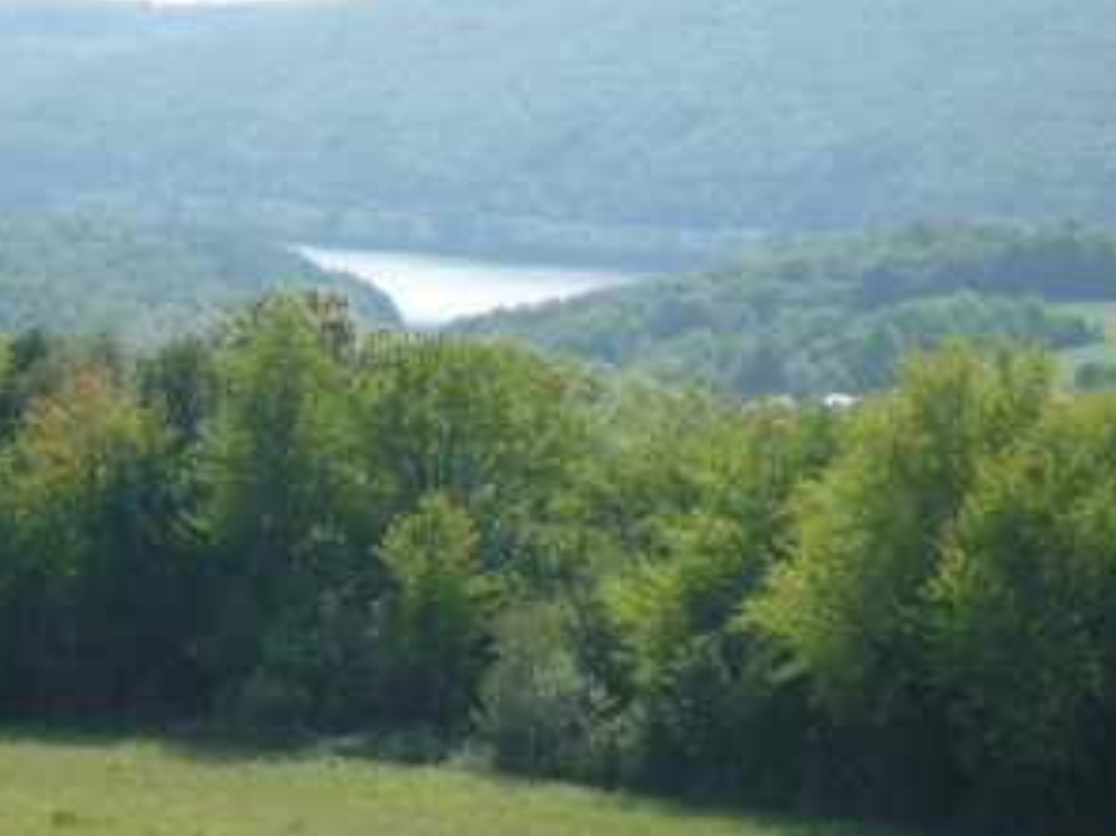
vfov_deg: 9.0
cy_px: 333
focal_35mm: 165
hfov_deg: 12.0
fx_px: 5317
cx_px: 399
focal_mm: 19.9
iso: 100
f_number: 5.8
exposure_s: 1/250
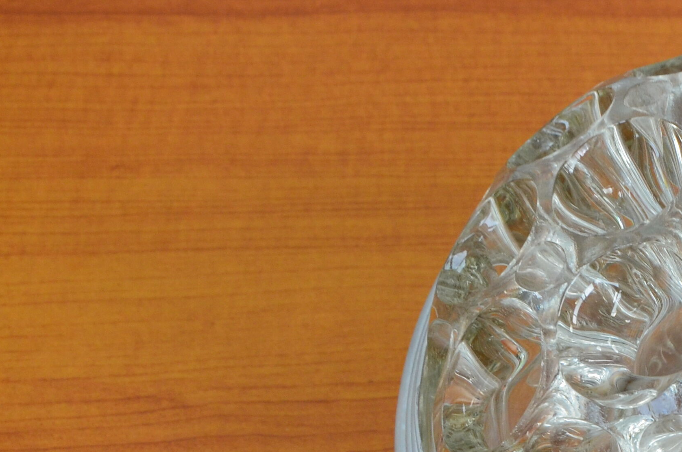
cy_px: 424
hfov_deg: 19.7
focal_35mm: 97
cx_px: 831
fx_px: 1833
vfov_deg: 13.9
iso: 400
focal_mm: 22
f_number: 9
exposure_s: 1/25
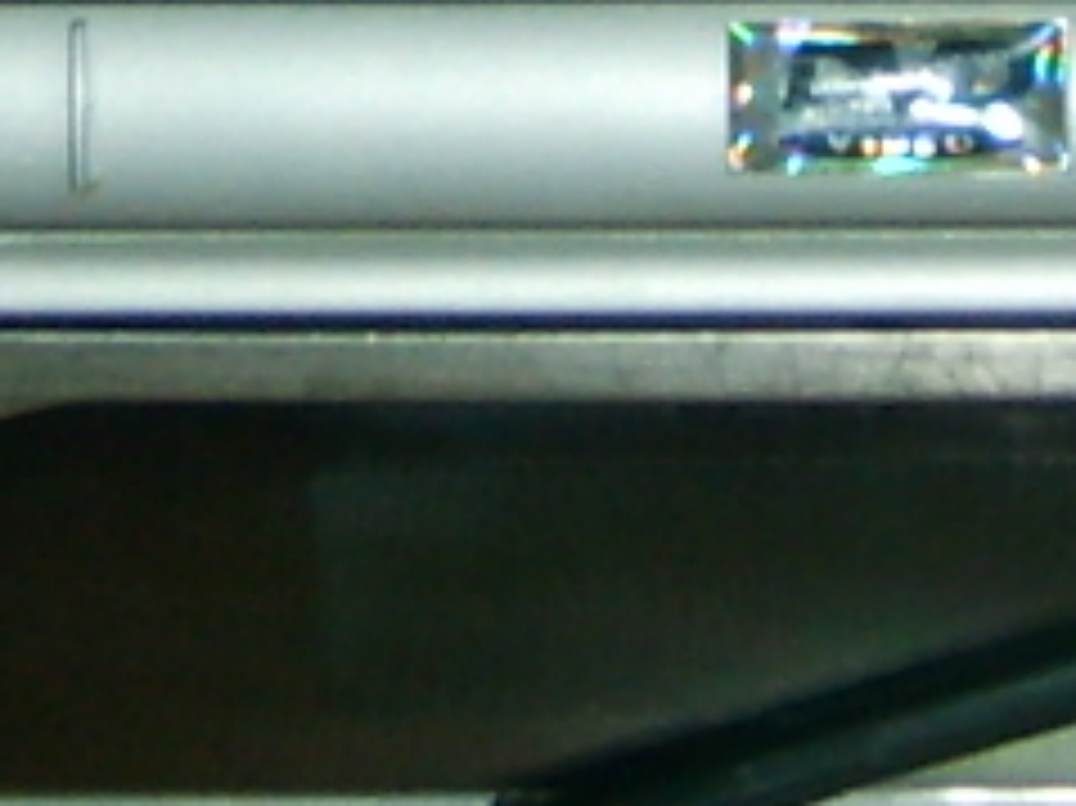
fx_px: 7270
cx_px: 882
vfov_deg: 6.3
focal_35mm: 234
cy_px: -455
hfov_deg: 8.4
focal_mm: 5.8
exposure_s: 1/30
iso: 100
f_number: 2.8
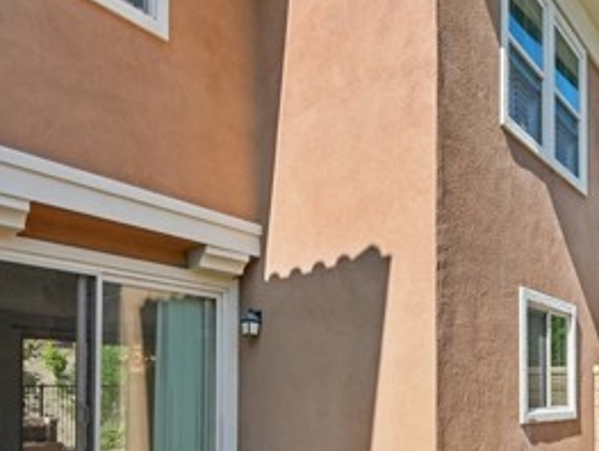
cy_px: 181
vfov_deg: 49.6
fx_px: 485
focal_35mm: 28
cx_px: 360
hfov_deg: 62.8
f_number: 22
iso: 250
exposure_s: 1/40
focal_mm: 12
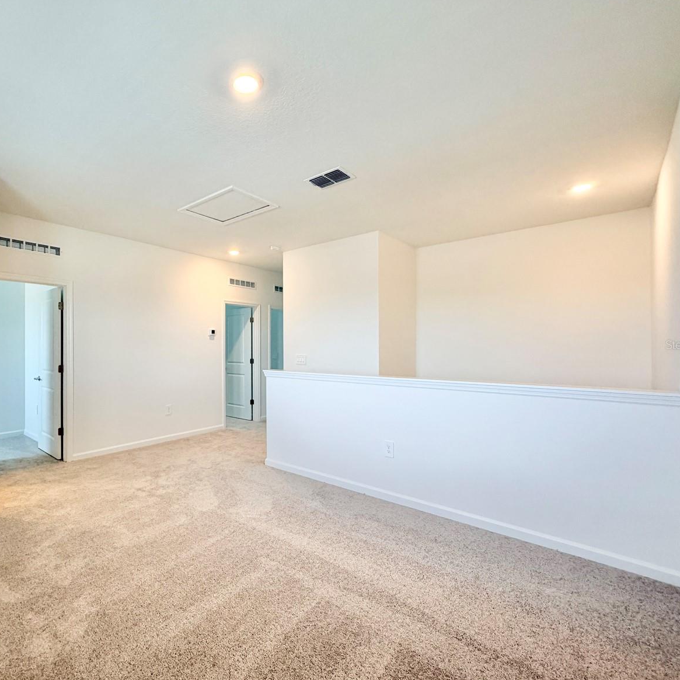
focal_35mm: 17
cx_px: 254
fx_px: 378
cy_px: 344
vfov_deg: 84.0
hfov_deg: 82.3
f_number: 2.2
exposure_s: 1/120
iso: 200
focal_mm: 2.22
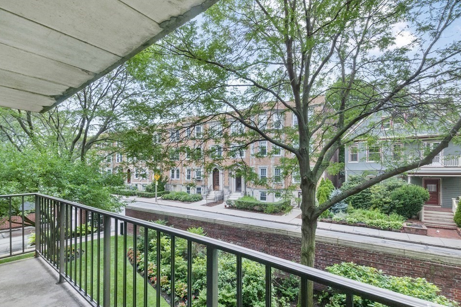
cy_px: 163
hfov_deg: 96.6
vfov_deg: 73.7
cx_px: 217
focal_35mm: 16
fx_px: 205
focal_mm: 10
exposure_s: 1/125
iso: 400
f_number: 8
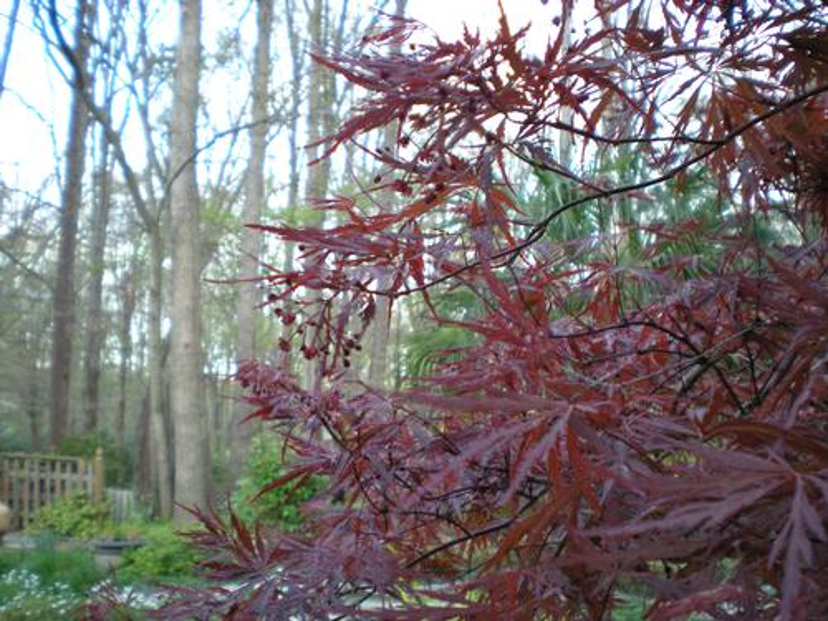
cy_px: 310
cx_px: 414
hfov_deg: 49.0
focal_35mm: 38
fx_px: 909
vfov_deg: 37.7
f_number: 3.1
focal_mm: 6.3
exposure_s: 1/70.5
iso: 111
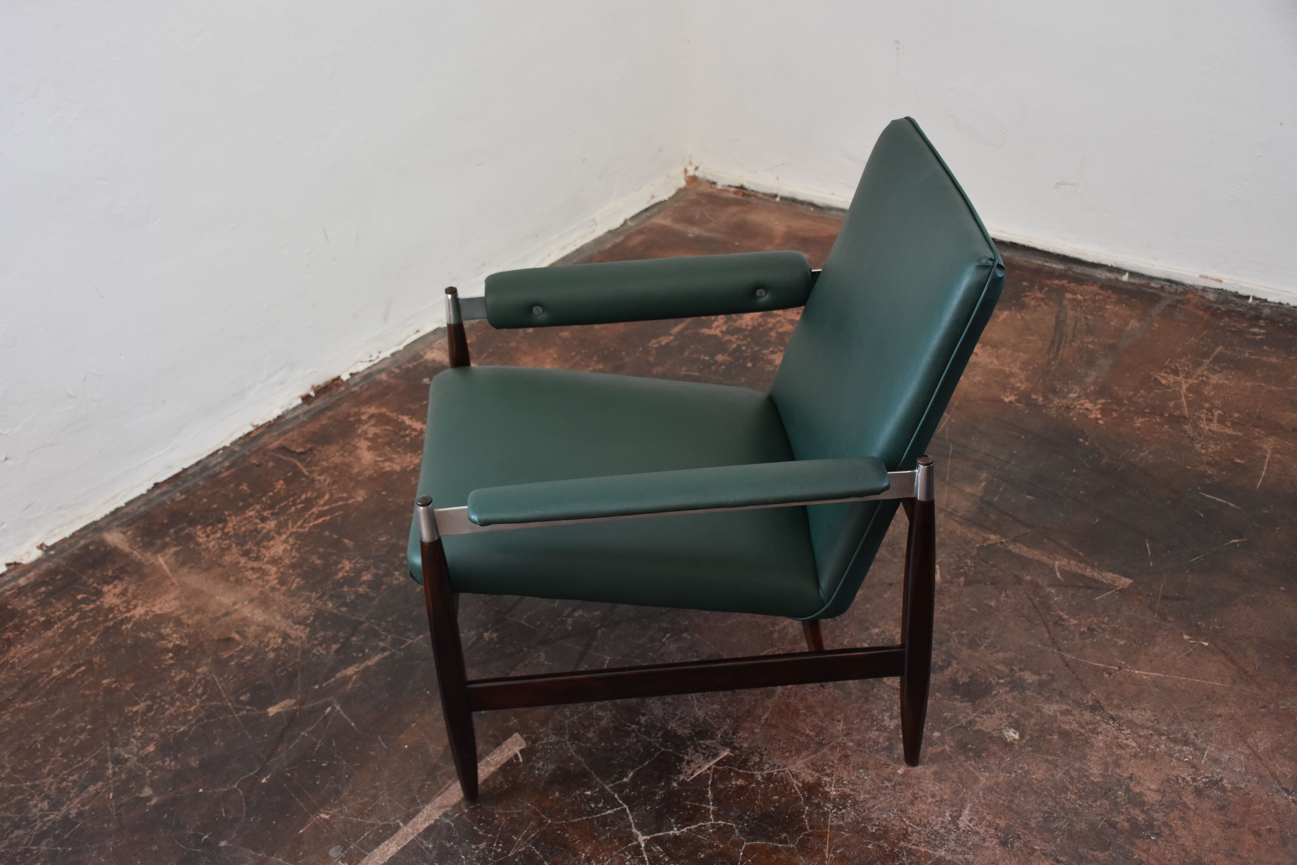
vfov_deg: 33.0
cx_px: 648
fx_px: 1459
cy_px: 432
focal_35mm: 40
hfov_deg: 47.9
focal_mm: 27
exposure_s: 1/80
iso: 800
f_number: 4.5
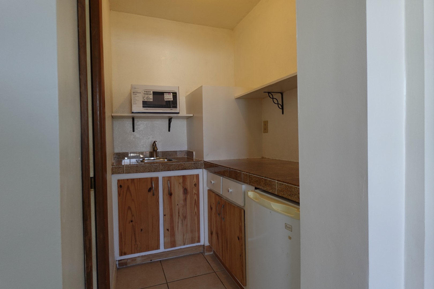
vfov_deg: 61.9
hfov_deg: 84.0
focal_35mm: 20
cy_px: 144
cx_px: 217
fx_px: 241
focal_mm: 7.6
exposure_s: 1/100
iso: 125
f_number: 2
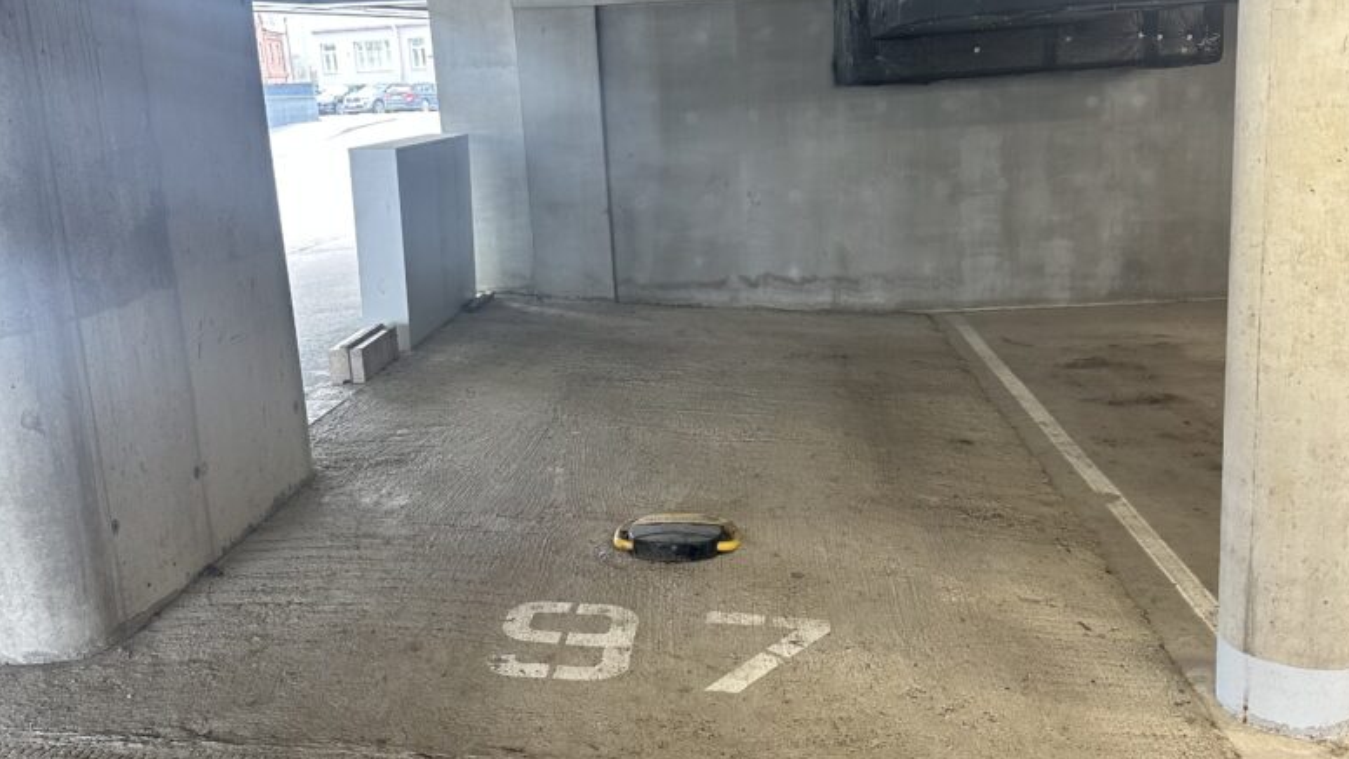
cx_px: 691
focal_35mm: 27
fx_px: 966
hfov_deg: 69.8
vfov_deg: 42.9
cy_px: 366
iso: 160
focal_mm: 6.86
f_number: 1.78
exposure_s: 1/50
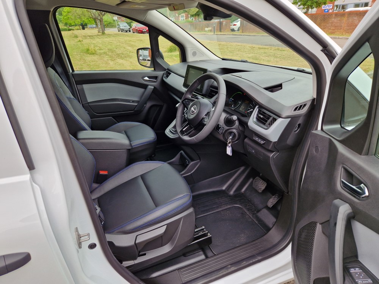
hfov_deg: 73.9
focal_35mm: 23
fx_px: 252
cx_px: 190
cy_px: 142
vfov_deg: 58.9
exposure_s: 1/289
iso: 50
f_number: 1.8
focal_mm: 5.4
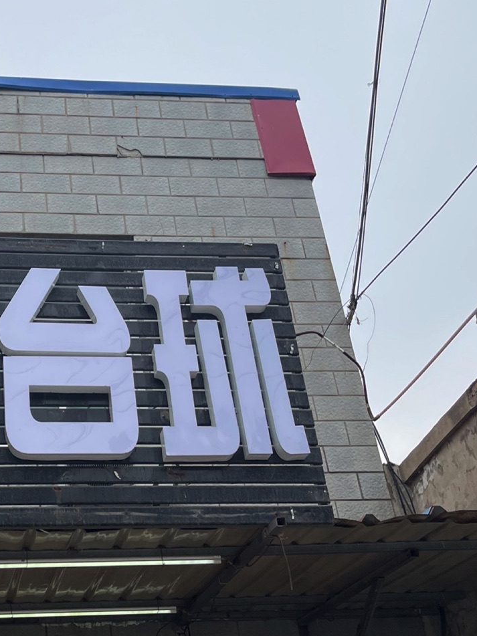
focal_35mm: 56
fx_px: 1029
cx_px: 44
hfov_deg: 25.3
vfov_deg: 34.3
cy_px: 373
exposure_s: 1/3003
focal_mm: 5.1
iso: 32
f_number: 1.6
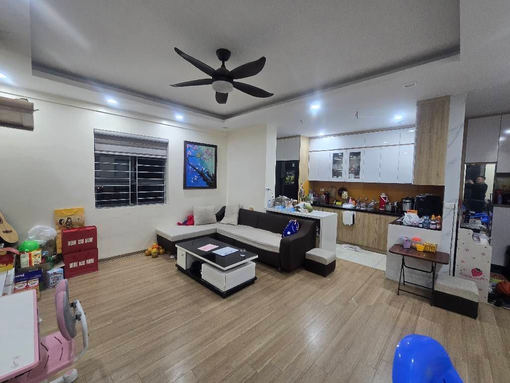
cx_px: 255
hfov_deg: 106.2
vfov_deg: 89.9
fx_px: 192
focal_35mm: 13
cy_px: 192
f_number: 2.2
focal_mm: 2.2
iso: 200
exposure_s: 1/50
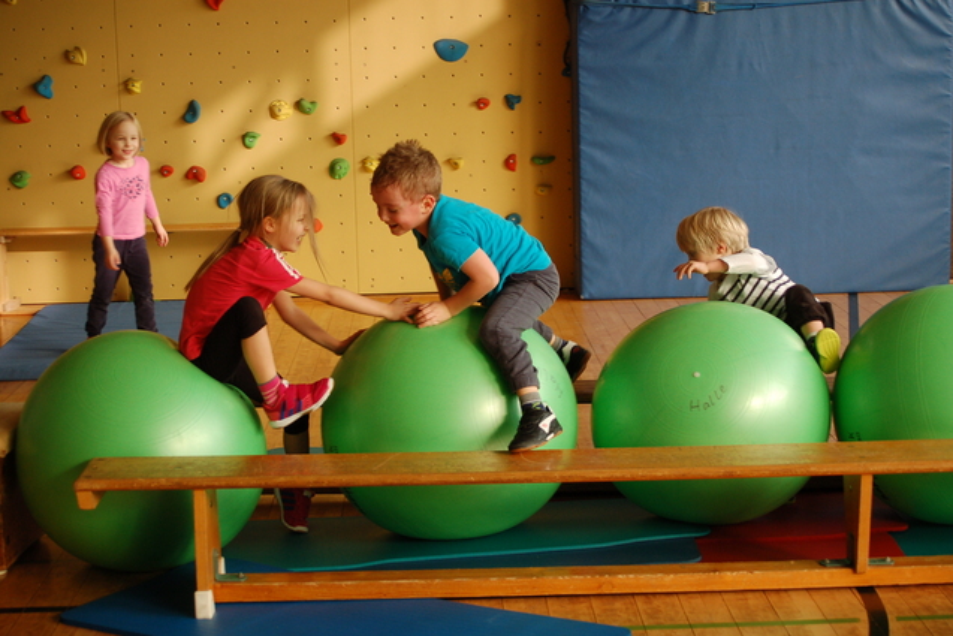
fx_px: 1986
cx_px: 476
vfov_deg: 18.2
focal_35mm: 75
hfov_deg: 27.0
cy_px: 318
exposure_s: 1/125
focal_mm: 50
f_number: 5.6
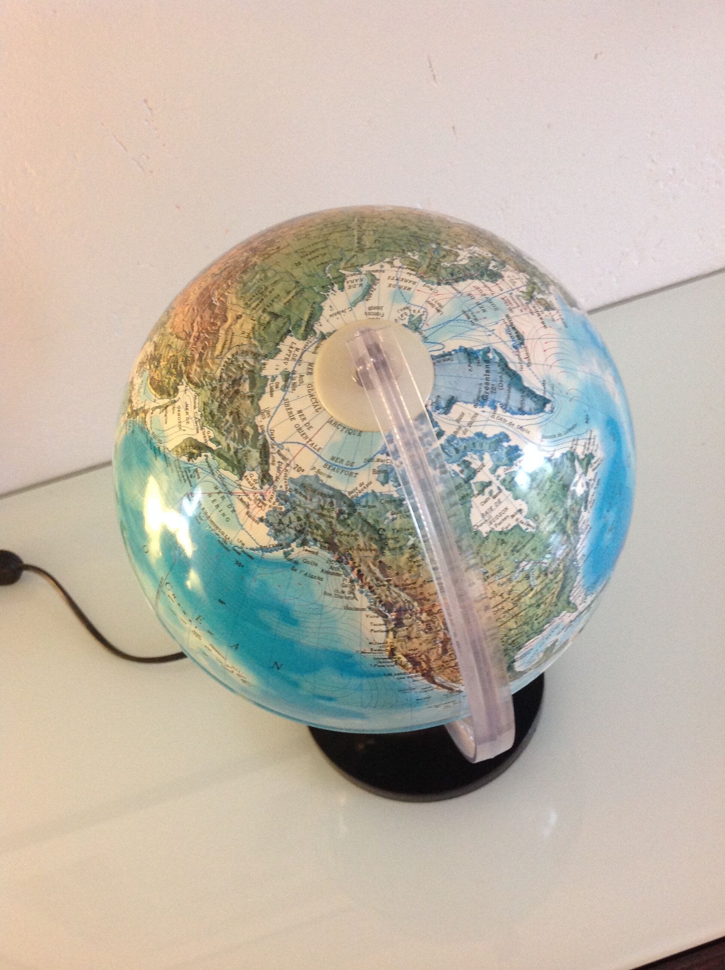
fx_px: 980
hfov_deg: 40.6
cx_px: 362
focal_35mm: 35
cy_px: 485
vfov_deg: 52.7
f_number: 2.4
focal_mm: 4.28
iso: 250
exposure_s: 1/15
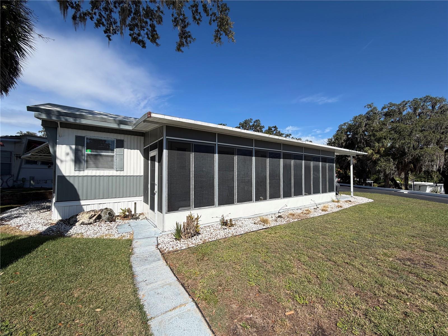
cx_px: 224
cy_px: 168
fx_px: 181
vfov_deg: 85.7
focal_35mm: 14
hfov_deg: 102.1
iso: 20
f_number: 2.2
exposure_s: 1/1001
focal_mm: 2.22
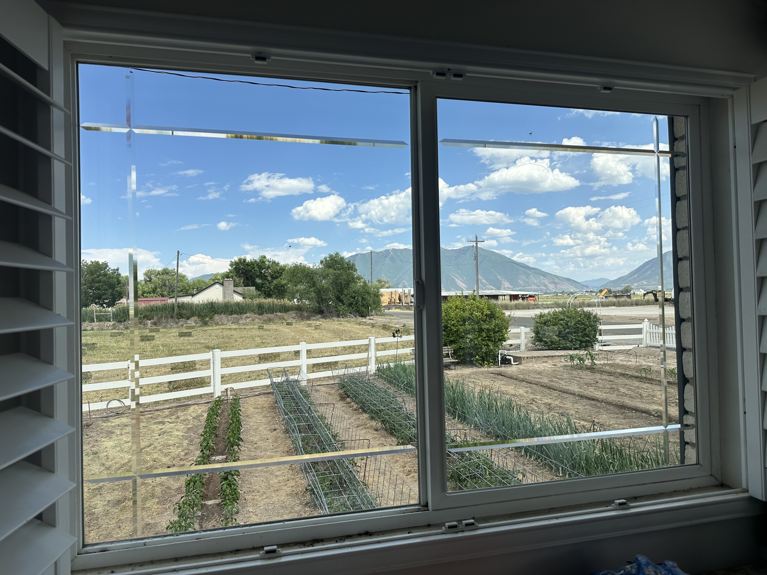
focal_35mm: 24
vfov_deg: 56.8
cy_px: 288
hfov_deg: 71.6
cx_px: 384
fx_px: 532
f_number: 1.78
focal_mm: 6.86
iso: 80
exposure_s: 1/3356
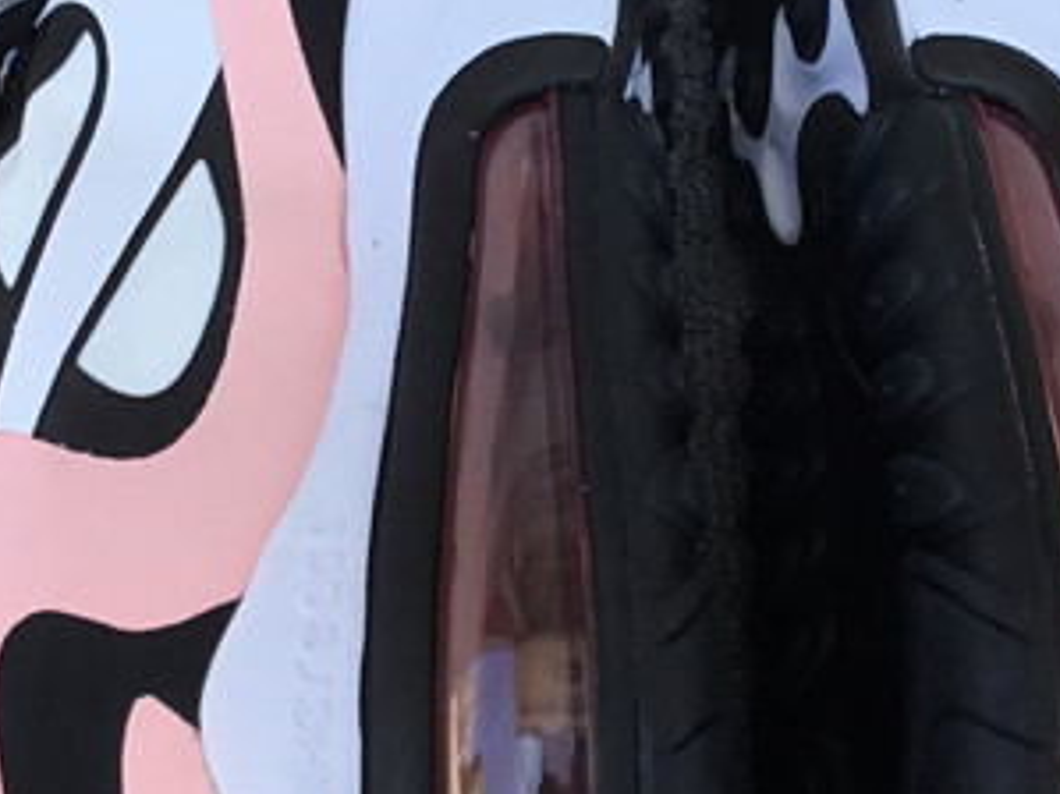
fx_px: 2541
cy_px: 202
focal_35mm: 83
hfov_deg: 23.6
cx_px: 599
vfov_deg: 17.7
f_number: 2.4
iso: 25
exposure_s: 1/357
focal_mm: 3.3
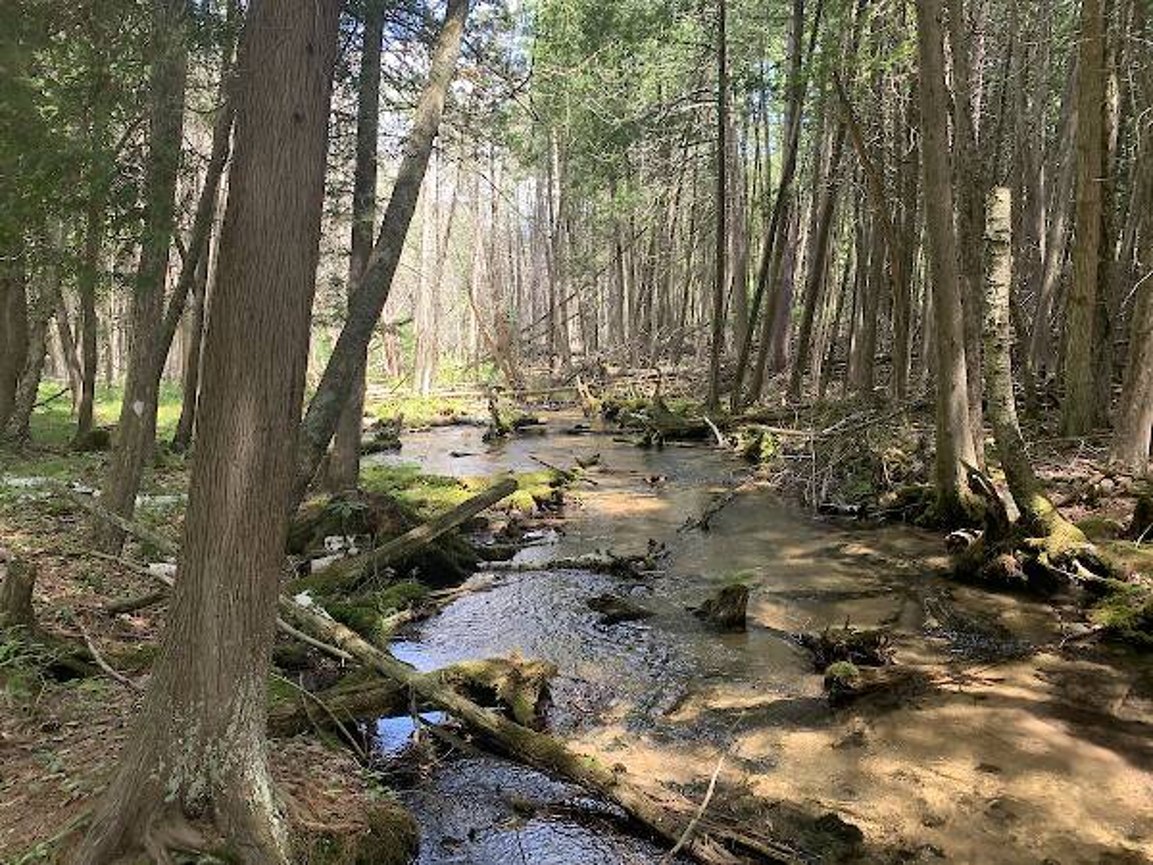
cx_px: 576
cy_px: 432
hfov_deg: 67.3
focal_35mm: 26
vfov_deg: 53.1
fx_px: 866
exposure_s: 1/122
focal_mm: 4.25
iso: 40
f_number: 1.8
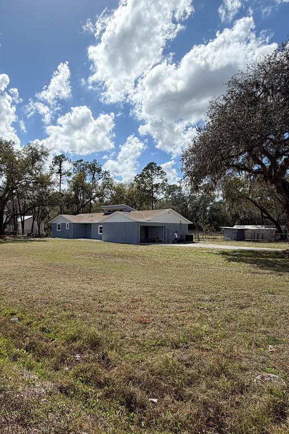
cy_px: 226
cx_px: 101
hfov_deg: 52.3
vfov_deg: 73.7
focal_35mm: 24
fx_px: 289
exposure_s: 1/1339
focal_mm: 2.22
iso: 20
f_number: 2.2
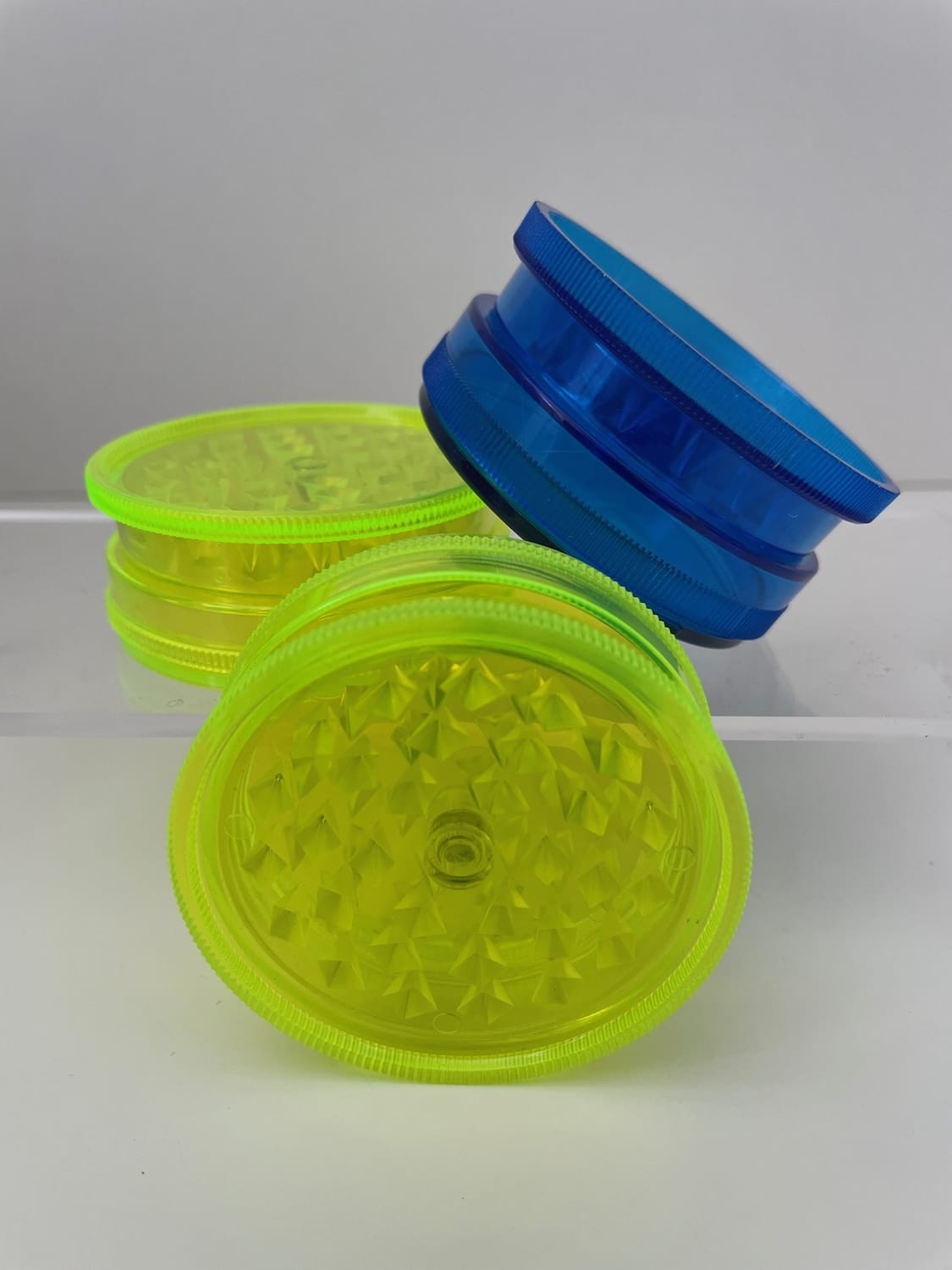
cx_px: 476
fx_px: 953
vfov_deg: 67.3
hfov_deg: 53.1
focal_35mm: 26
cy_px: 635
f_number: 1.6
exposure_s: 1/100
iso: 100
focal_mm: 4.2
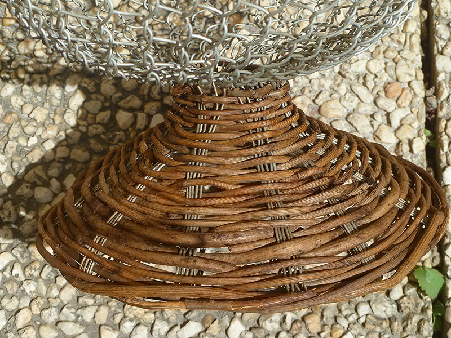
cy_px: 169
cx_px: 226
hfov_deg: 28.2
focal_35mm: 69
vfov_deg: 21.3
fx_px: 899
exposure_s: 1/500
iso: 80
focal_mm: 12.4
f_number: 4.3
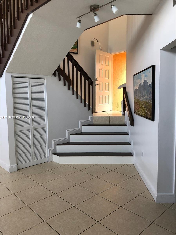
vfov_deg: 63.4
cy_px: 118
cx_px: 88
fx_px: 190
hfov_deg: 49.7
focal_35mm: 28
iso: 32
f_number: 1.8
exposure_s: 1/30
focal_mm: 4
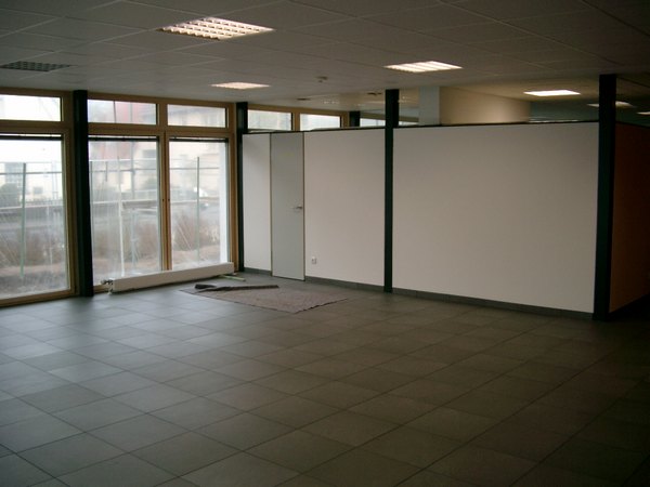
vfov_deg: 38.7
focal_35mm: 37
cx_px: 325
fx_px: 695
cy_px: 244
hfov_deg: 50.1
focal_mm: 7.6
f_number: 2.6
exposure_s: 1/125
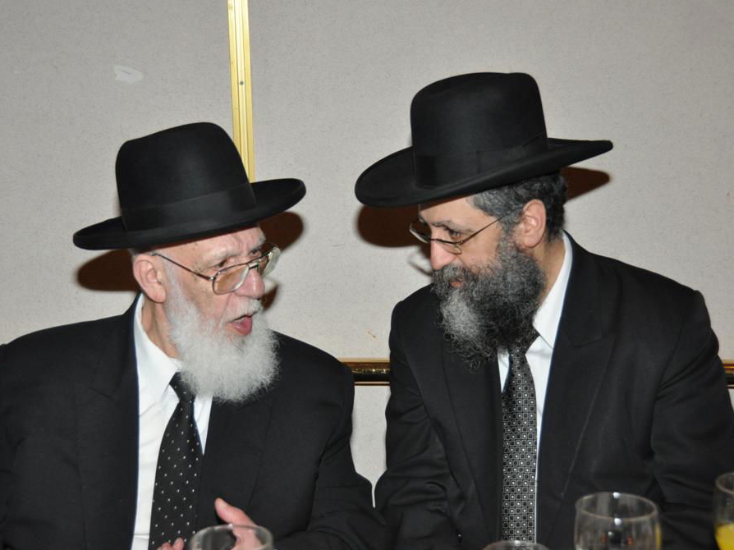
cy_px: 273
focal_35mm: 66
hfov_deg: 29.4
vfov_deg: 22.2
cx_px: 358
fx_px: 1399
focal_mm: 40
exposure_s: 1/60
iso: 800
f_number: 4.5
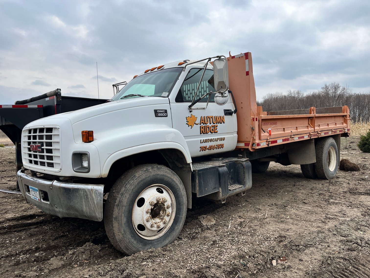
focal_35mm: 26
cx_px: 185
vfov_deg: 53.1
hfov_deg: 67.3
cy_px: 139
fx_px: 278
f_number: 1.6
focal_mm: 5.1
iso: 50
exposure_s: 1/4854
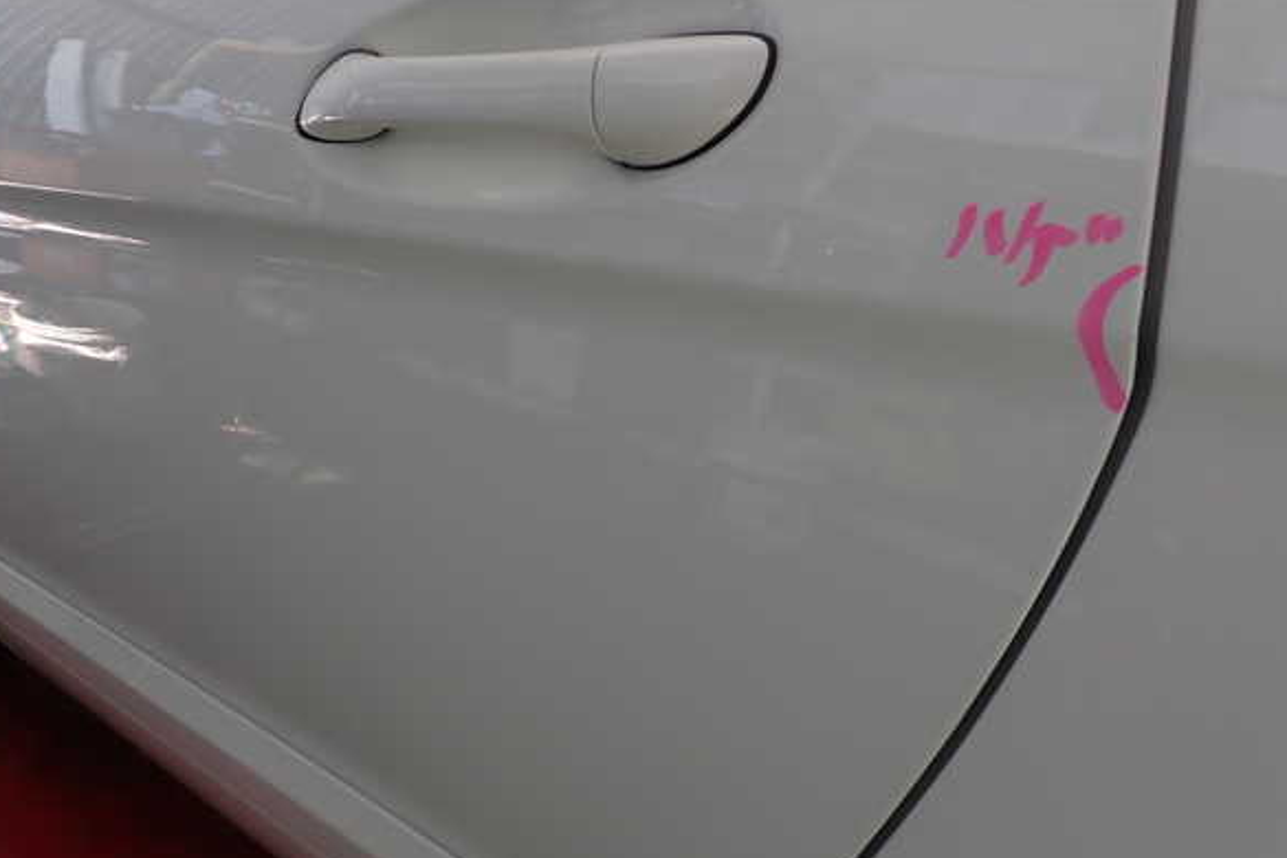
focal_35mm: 32
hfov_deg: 58.7
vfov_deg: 41.1
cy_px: 433
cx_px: 634
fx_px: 1144
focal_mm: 5.4
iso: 100
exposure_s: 1/100
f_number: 3.2
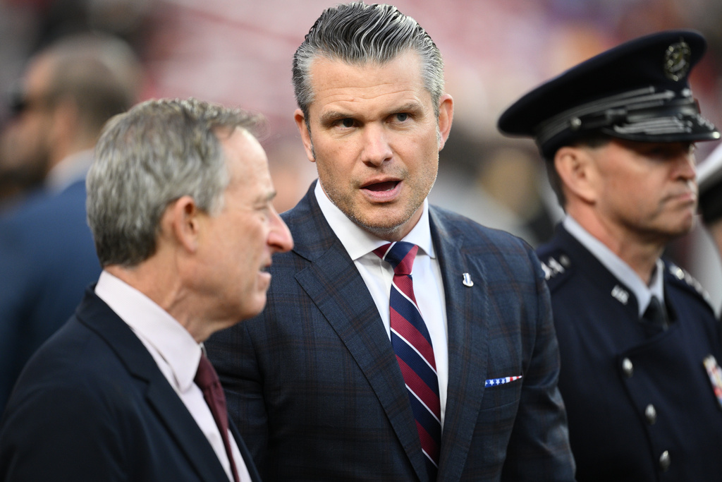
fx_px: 8023
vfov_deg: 3.4
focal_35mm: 400
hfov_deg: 5.2
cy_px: 241
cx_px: 361
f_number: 2.8
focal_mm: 400
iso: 2000
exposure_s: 1/3200
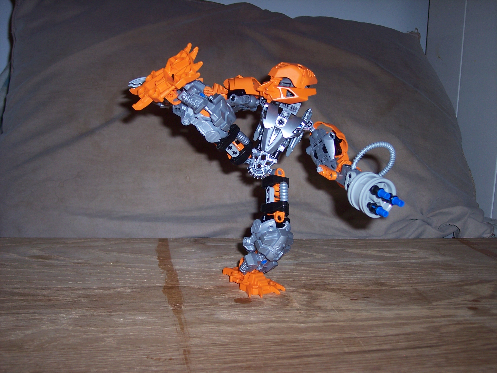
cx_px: 248
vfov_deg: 36.8
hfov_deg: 47.9
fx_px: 560
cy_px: 186
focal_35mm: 39
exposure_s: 1/60
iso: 100
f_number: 2.8
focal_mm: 8
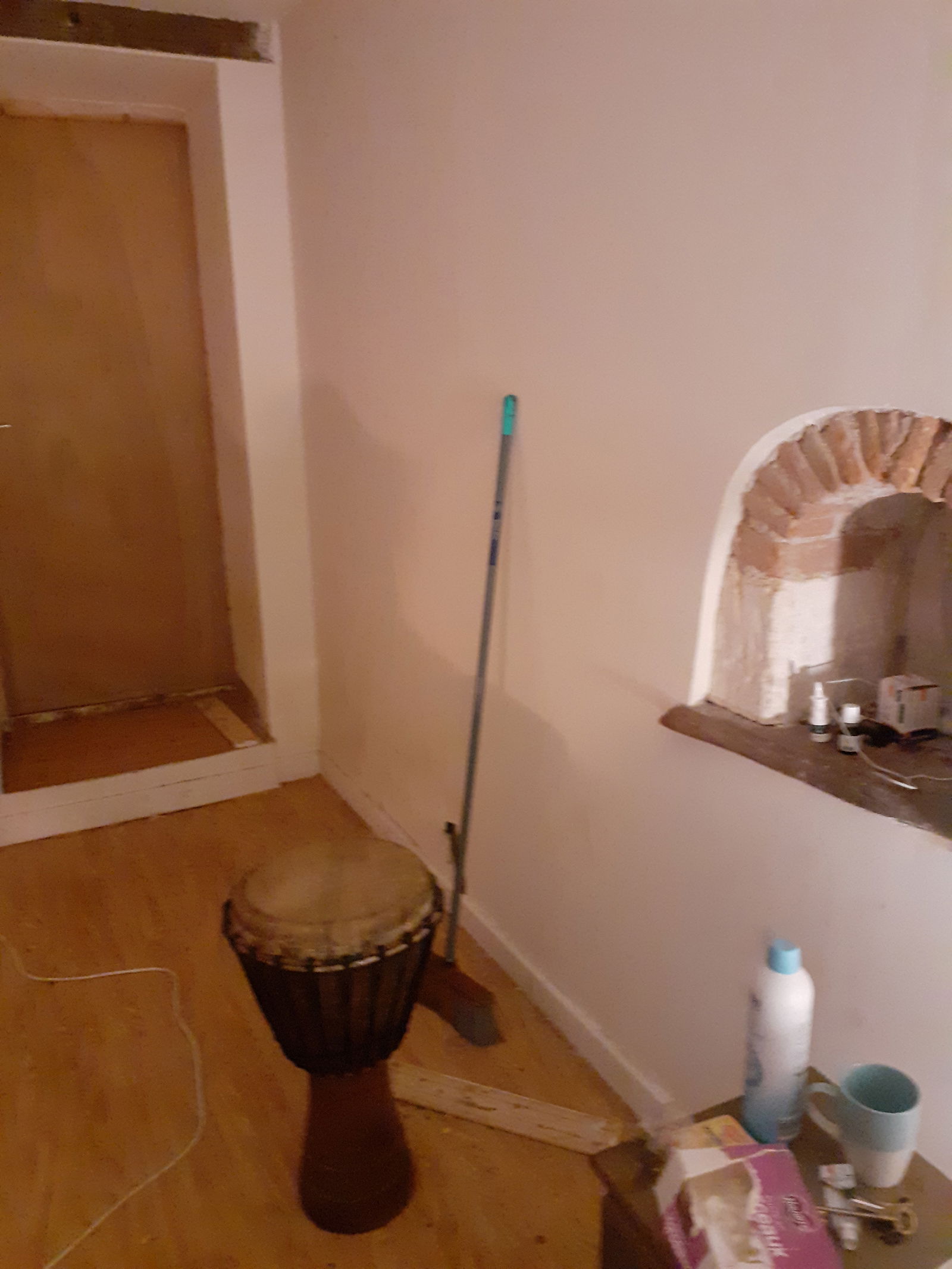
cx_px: 476
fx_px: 990
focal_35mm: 27
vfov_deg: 65.3
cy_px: 634
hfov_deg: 51.4
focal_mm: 3.6
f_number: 1.9
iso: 800
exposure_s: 1/20
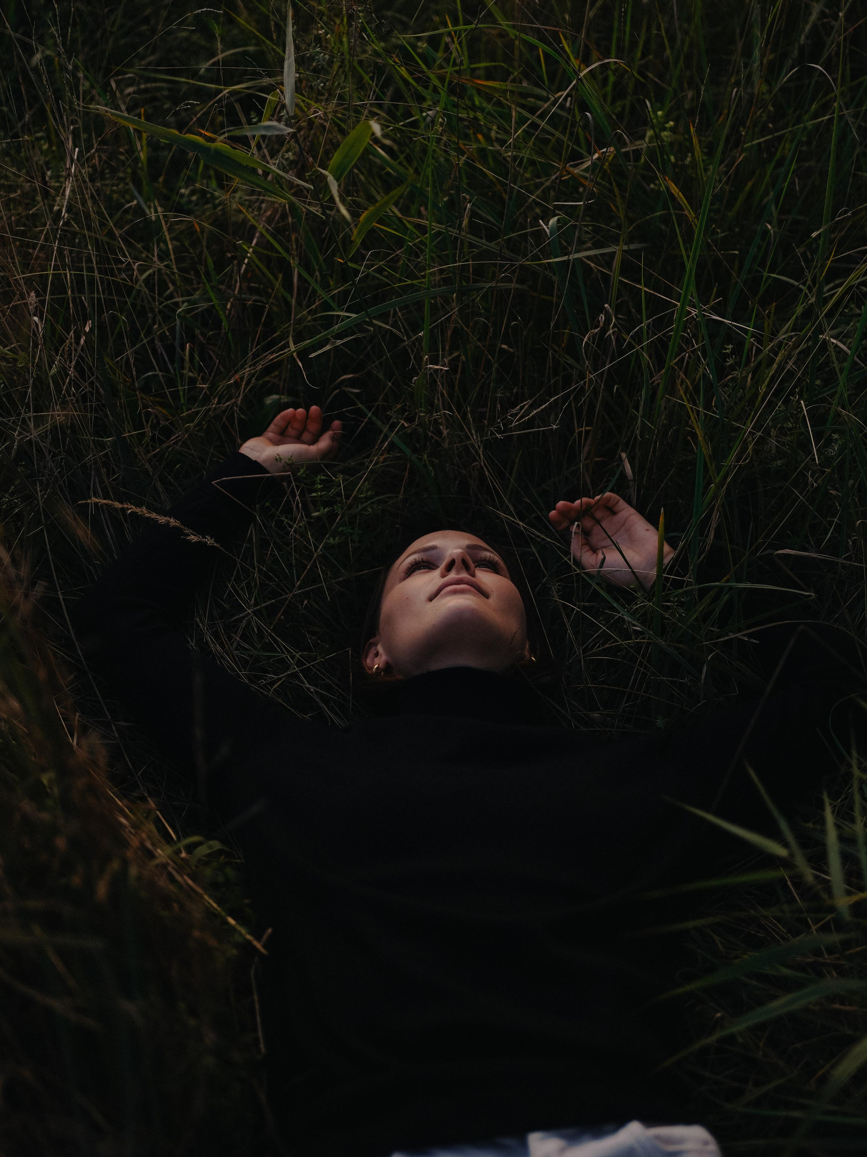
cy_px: 507
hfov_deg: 35.1
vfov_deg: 45.7
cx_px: 427
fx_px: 1369
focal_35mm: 41
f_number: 1.8
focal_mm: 35
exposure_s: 1/6400
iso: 250
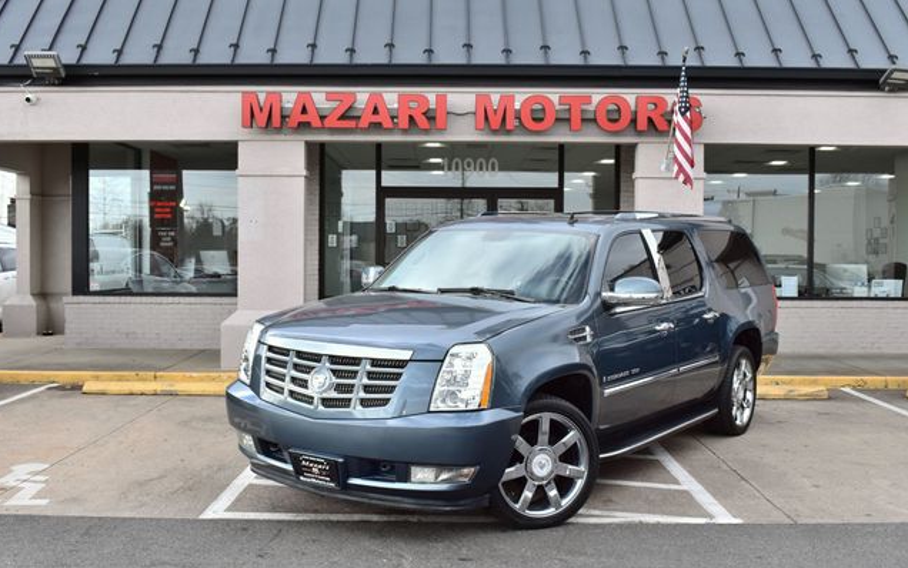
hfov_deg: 47.7
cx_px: 453
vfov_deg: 30.9
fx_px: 1028
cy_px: 293
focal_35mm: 42
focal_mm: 27
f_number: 10
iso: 400
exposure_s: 1/250
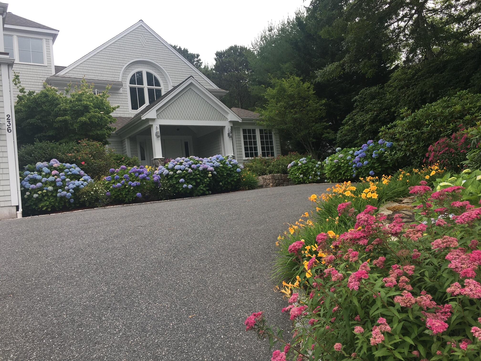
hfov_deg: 61.7
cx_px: 240
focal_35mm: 29
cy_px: 180
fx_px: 403
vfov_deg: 48.2
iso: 25
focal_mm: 4.15
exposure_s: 1/519
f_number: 2.2
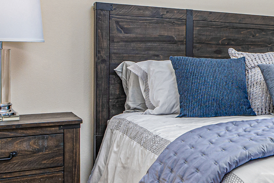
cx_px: 339
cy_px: 55
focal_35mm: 56
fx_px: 427
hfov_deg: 29.8
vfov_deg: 24.1
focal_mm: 16
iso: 320
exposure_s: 1/4
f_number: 9
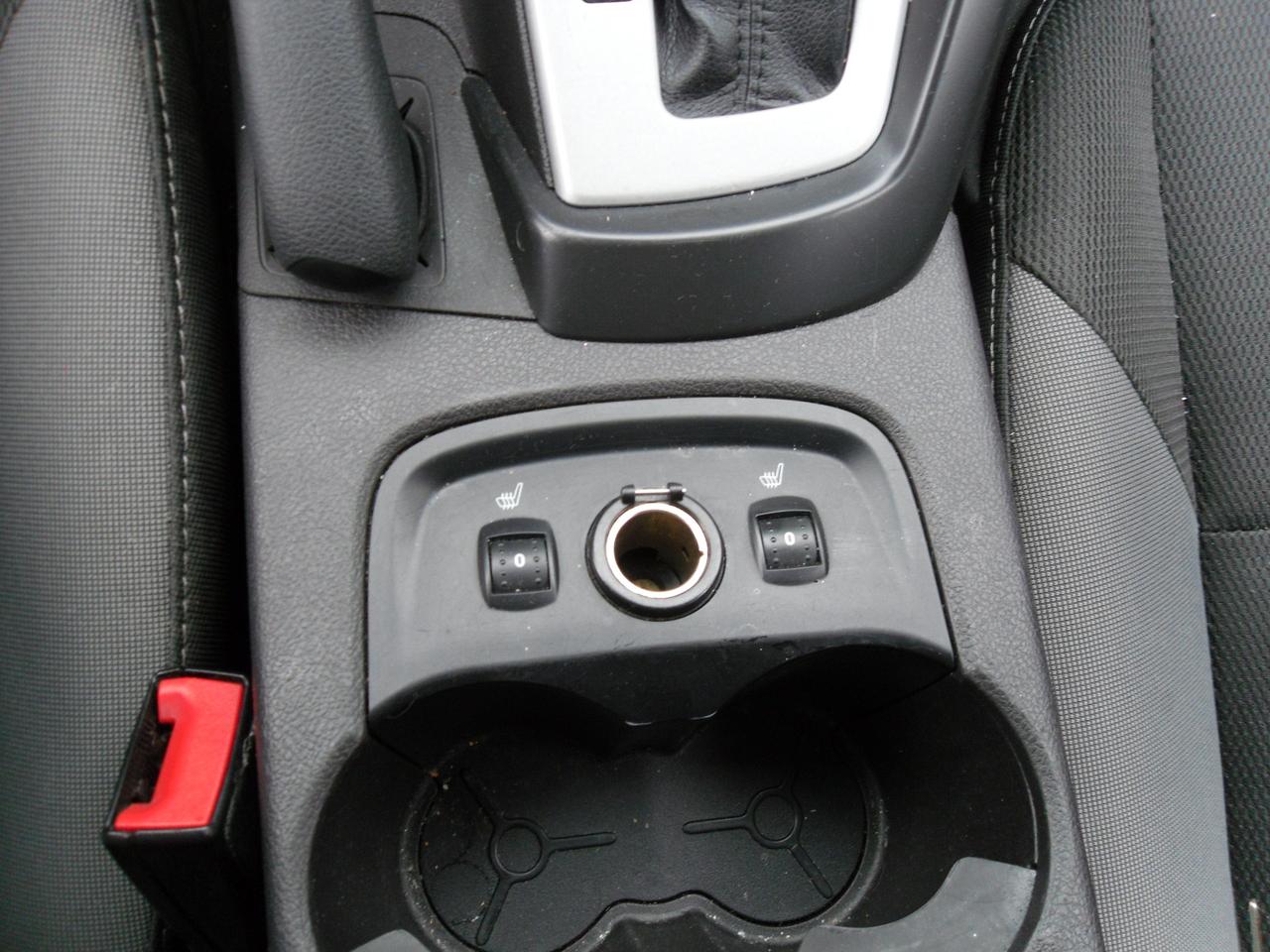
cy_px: 476
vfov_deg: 40.7
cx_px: 635
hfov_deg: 52.6
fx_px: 1284
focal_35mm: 35
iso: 200
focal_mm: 6.3
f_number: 3.5
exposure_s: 1/22
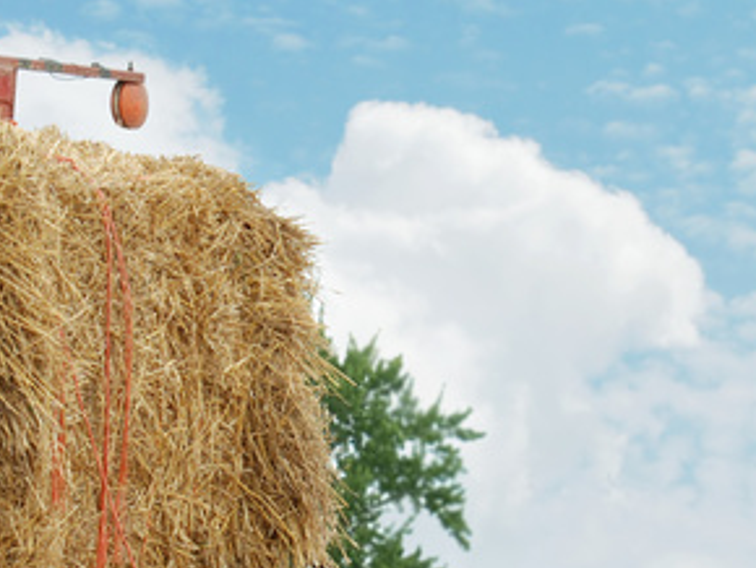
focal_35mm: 261
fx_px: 5705
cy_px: 547
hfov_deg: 7.6
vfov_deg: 5.7
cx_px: 396
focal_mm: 70
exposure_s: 1/60
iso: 100
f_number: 8
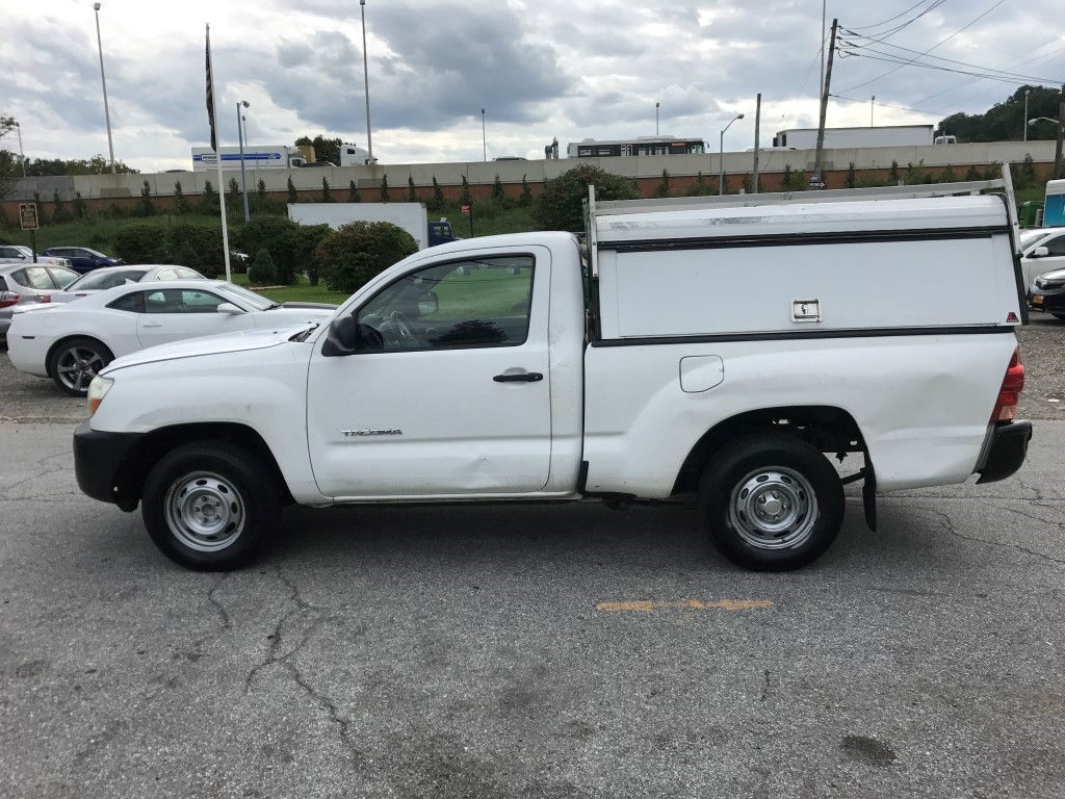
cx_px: 532
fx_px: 861
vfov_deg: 49.7
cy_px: 400
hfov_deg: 63.4
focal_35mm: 28
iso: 20
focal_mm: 3.99
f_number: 1.8
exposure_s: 1/2037
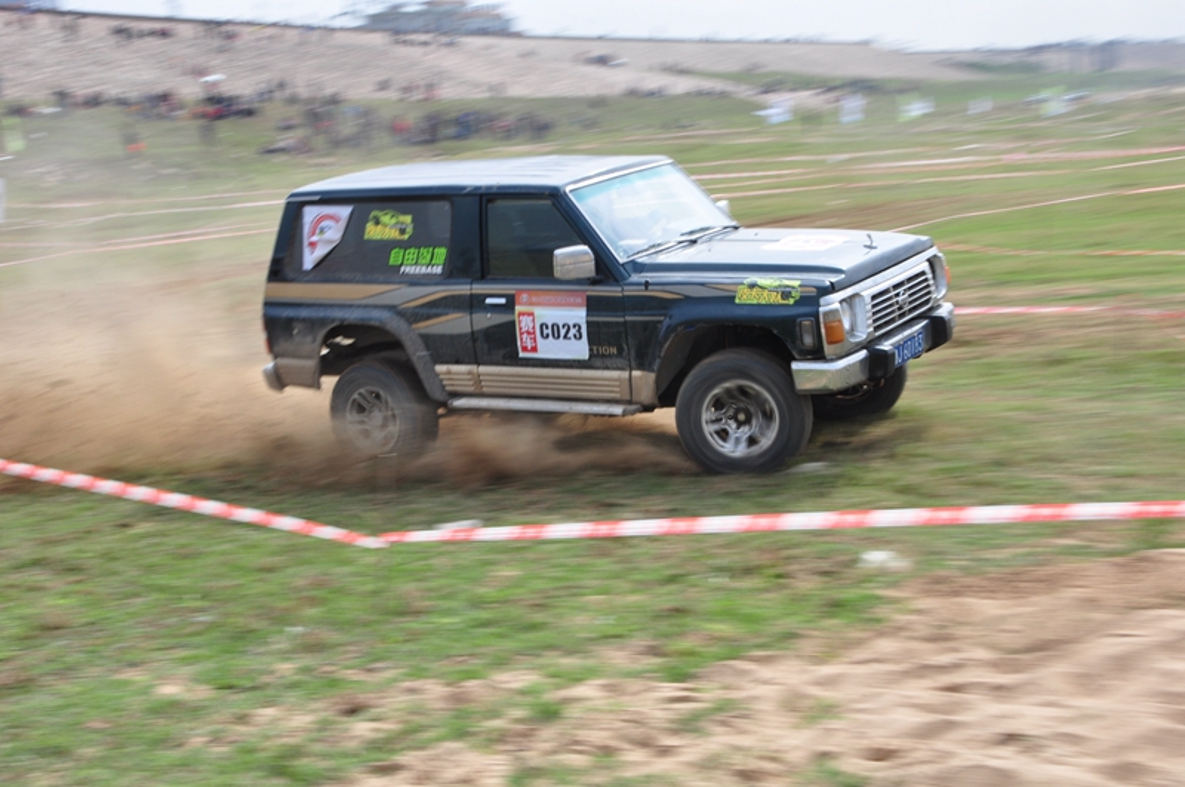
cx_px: 592
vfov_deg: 21.5
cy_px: 394
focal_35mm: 63
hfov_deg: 31.9
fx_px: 2071
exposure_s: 1/60
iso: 250
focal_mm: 42
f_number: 22
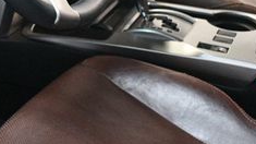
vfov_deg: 12.5
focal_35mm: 94
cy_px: -40
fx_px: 638
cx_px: 1
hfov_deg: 21.9
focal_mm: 22
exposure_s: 1/60
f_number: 3.5
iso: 4500
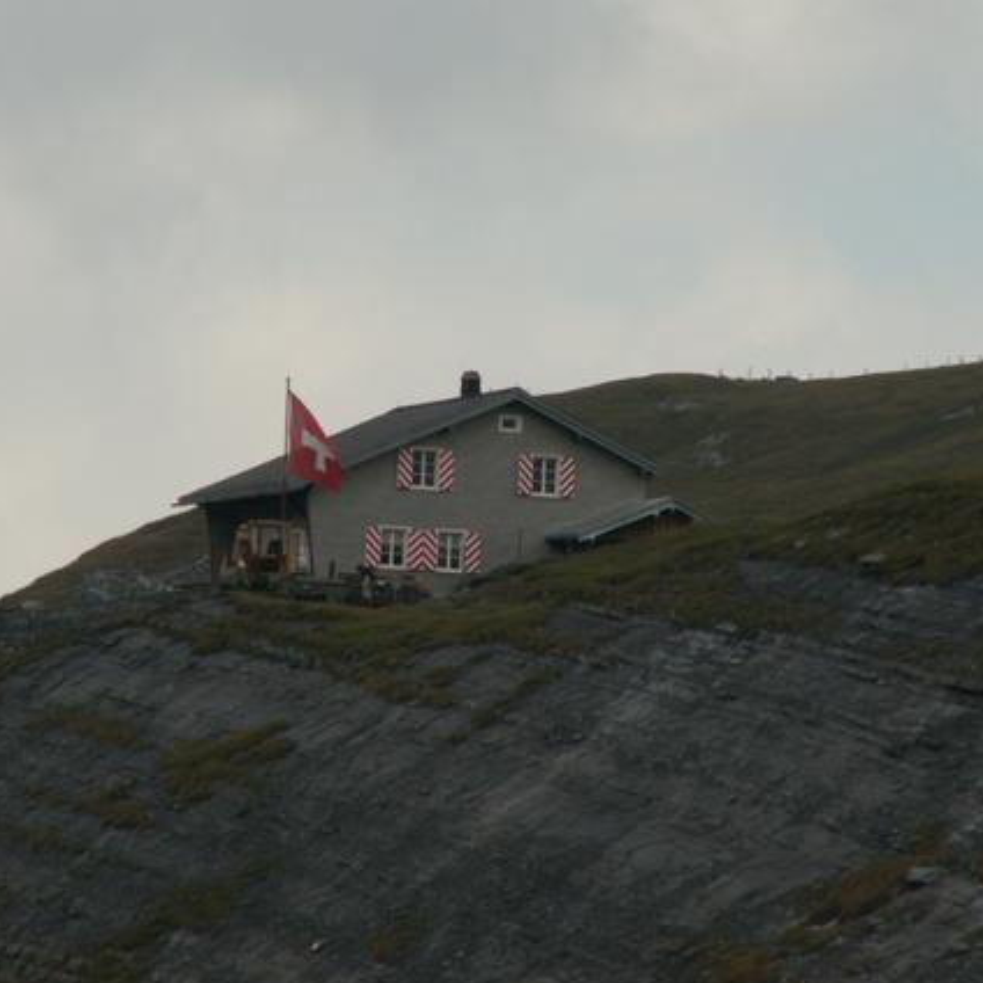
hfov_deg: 3.1
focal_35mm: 561
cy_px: 480
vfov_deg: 3.1
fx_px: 18024
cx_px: 434
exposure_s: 1/200
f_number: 7.1
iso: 50
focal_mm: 69.45
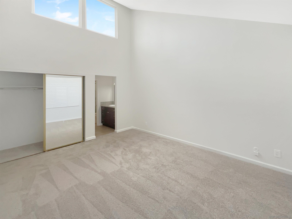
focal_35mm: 13
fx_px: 110
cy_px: 110
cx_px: 146
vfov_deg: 89.9
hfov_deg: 106.2
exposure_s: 1/126
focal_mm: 1.57
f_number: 1.8
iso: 100
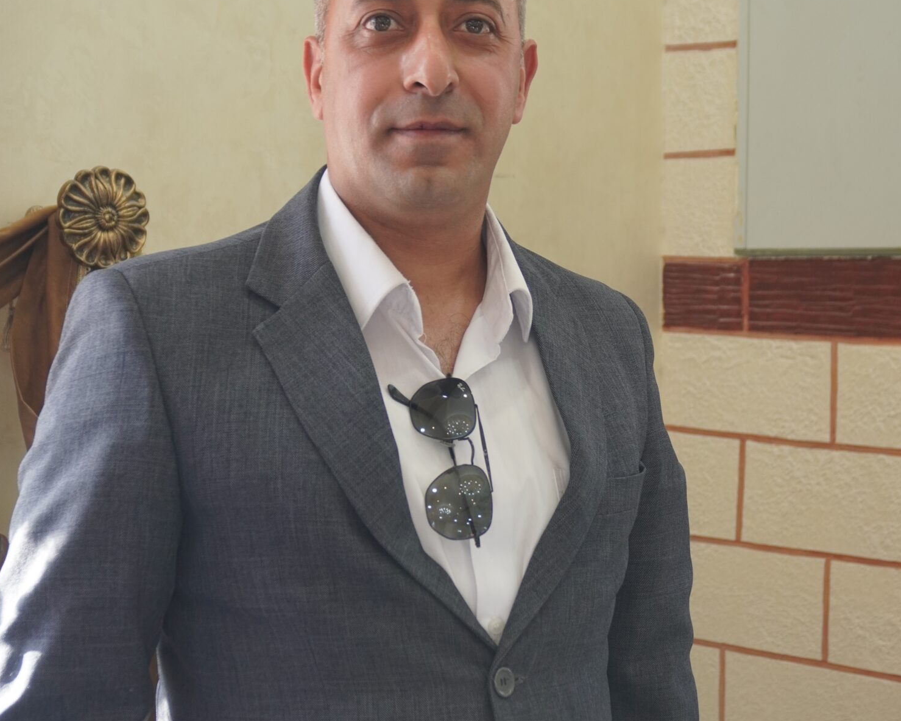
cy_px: 421
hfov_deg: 28.8
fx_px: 1755
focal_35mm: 66
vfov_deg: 23.2
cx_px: 448
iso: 400
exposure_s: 1/160
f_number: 4.5
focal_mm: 27
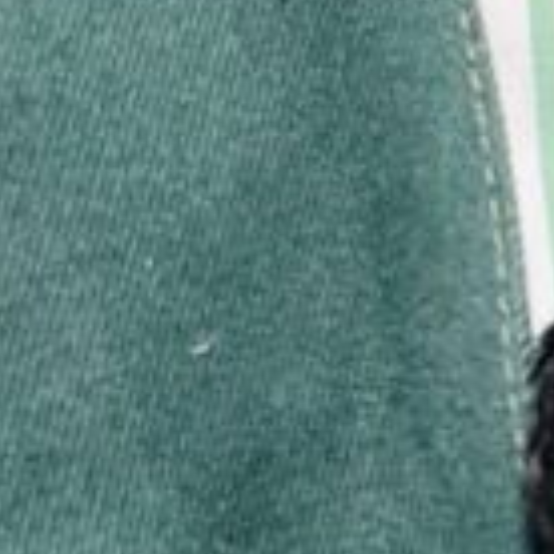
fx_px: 2227
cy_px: 715
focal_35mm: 123
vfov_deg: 13.7
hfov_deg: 12.4
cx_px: 1136
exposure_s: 1/50
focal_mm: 2.71
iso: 125
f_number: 2.2
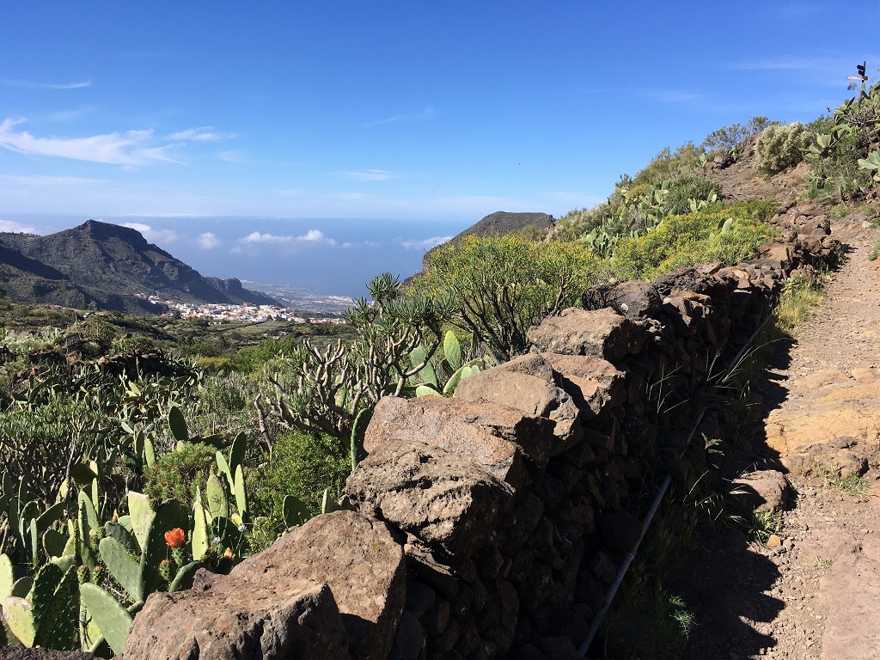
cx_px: 440
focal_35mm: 29
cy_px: 330
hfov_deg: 61.7
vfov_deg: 48.2
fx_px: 737
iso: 25
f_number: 2.2
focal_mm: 4.15
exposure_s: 1/1508
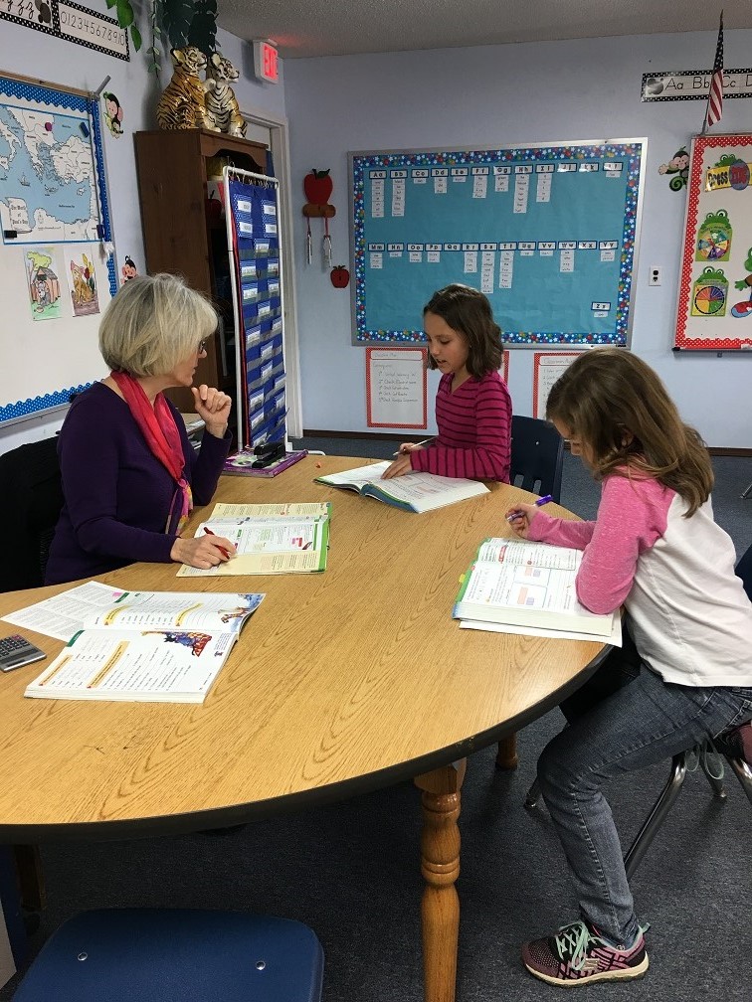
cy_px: 501
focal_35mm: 29
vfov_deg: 61.7
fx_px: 840
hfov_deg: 48.2
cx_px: 376
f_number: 2.2
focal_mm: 4.15
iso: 32
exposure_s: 1/15
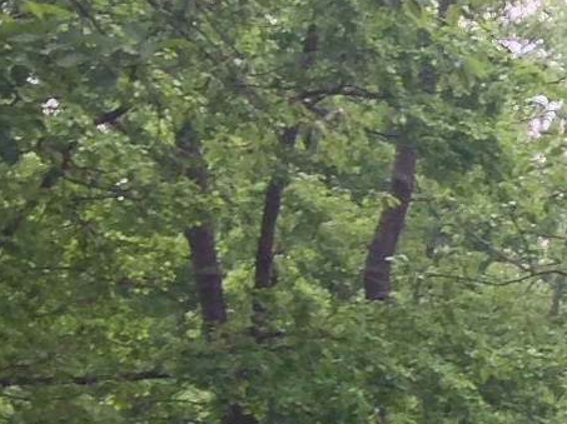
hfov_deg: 7.3
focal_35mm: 238
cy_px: 963
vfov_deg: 6.0
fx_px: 3895
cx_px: 1719
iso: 50
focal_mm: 4.12
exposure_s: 1/120
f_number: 2.4
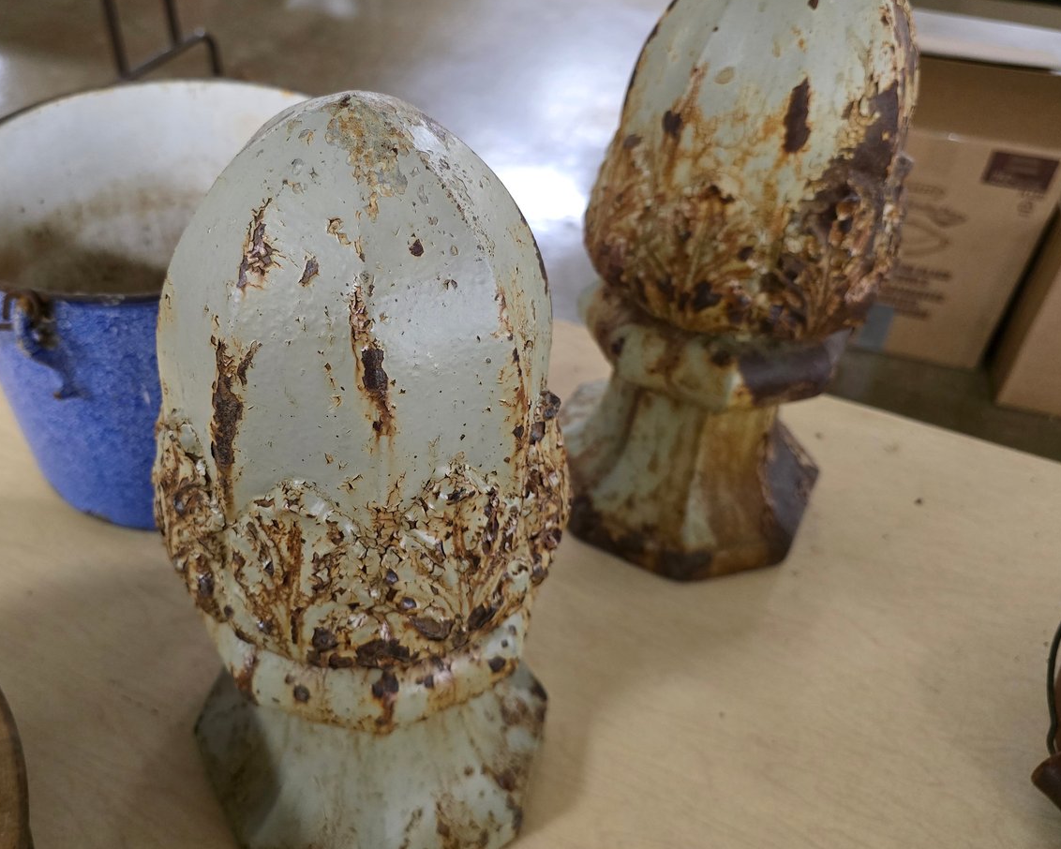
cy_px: 414
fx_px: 942
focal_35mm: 30
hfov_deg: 57.9
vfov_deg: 48.5
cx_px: 388
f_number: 1.7
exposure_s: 1/60
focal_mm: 6.3
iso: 1000
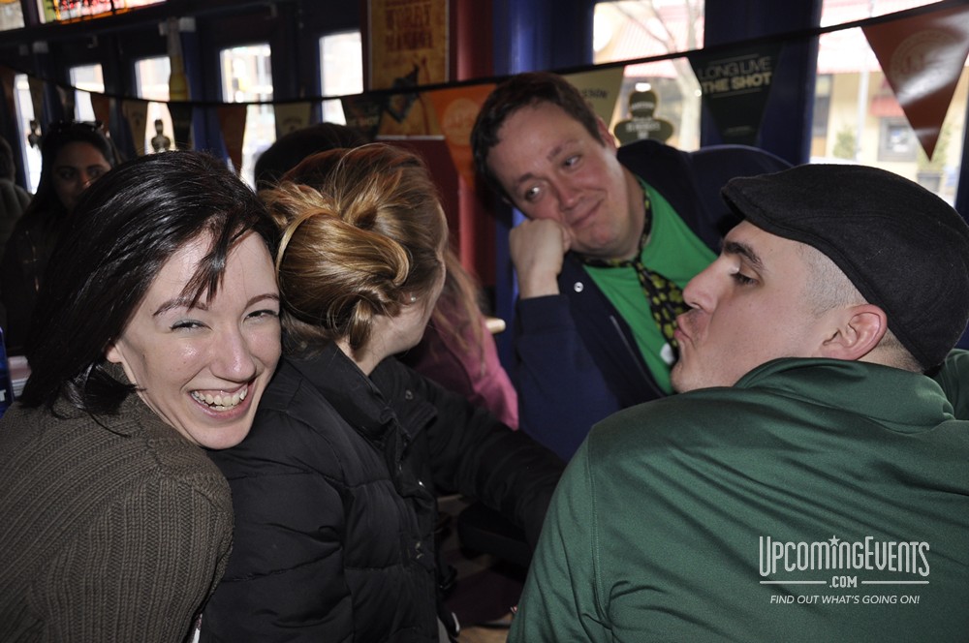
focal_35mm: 32
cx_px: 484
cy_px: 322
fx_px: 847
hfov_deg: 59.6
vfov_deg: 41.6
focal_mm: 21
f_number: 3.8
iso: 400
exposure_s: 1/60
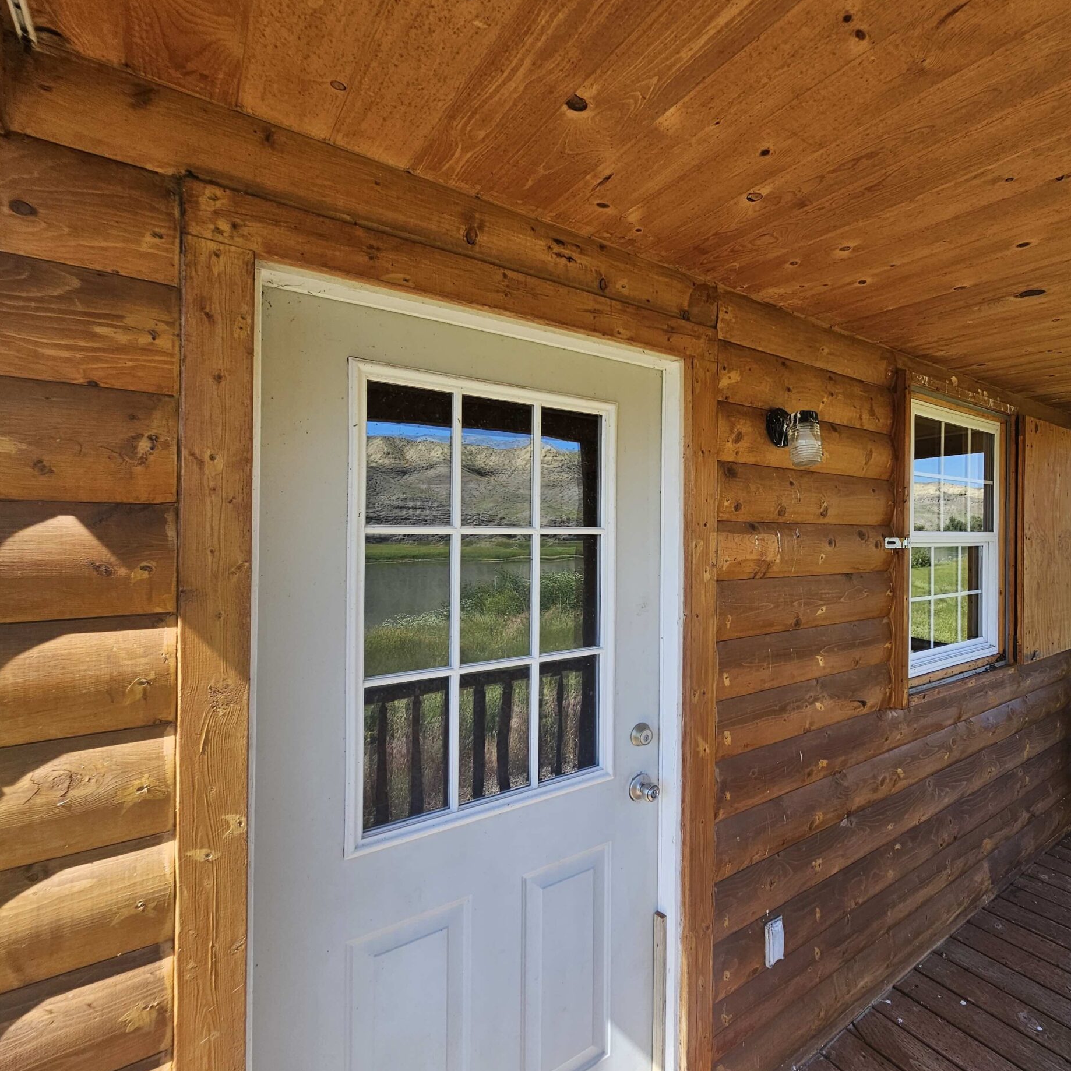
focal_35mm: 16
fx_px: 560
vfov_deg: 87.4
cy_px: 527
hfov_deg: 85.2
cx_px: 689
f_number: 2.2
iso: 50
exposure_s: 1/411
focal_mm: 2.2
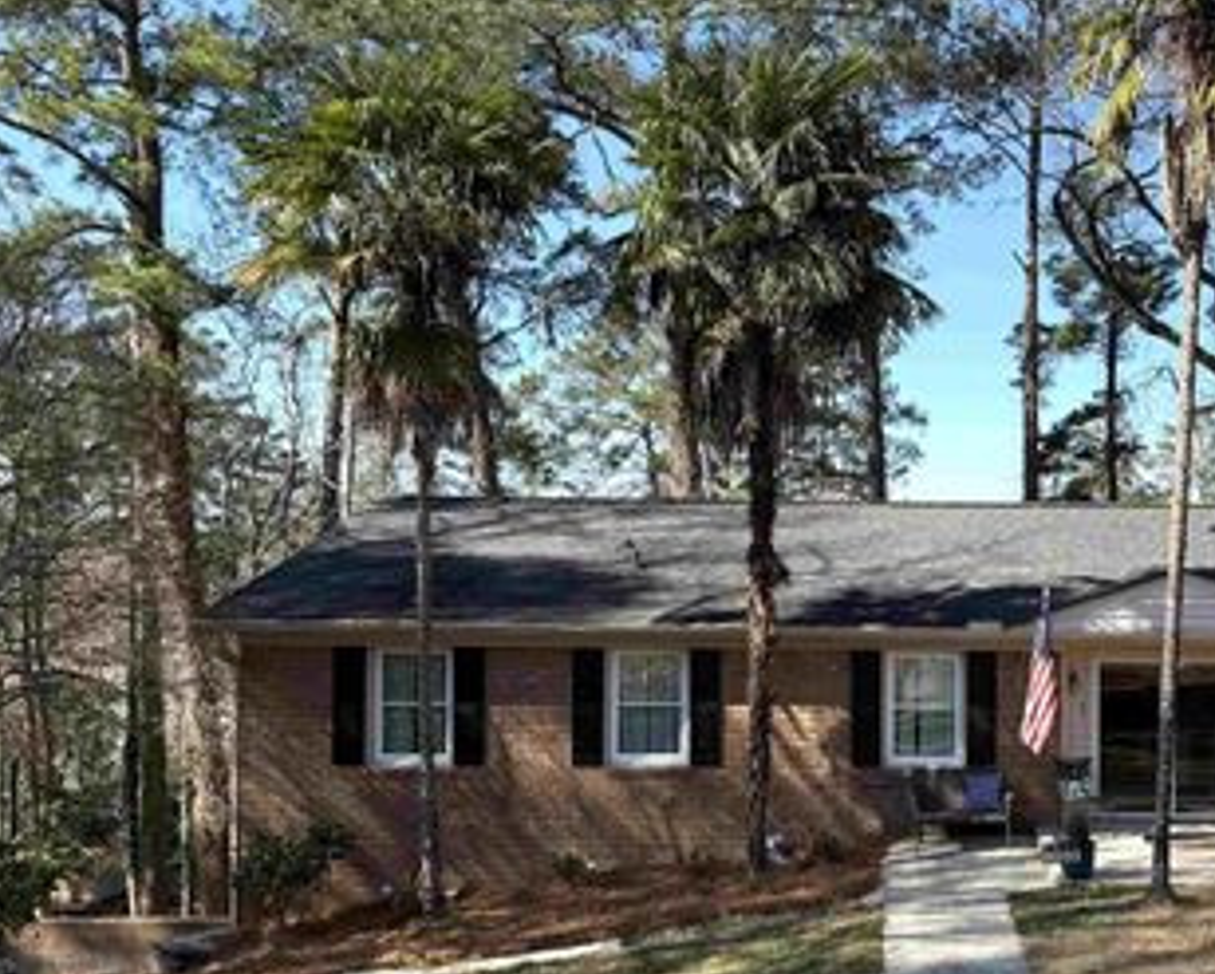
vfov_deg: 39.0
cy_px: 590
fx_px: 1368
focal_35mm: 38
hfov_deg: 45.9
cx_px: 939
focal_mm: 6.76
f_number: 1.78
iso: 80
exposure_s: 1/1901
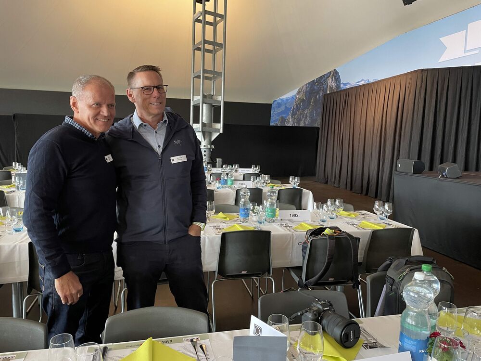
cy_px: 180
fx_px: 361
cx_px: 240
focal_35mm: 26
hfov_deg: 67.3
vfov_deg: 53.1
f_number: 1.6
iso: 320
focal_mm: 4.2
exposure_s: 1/50
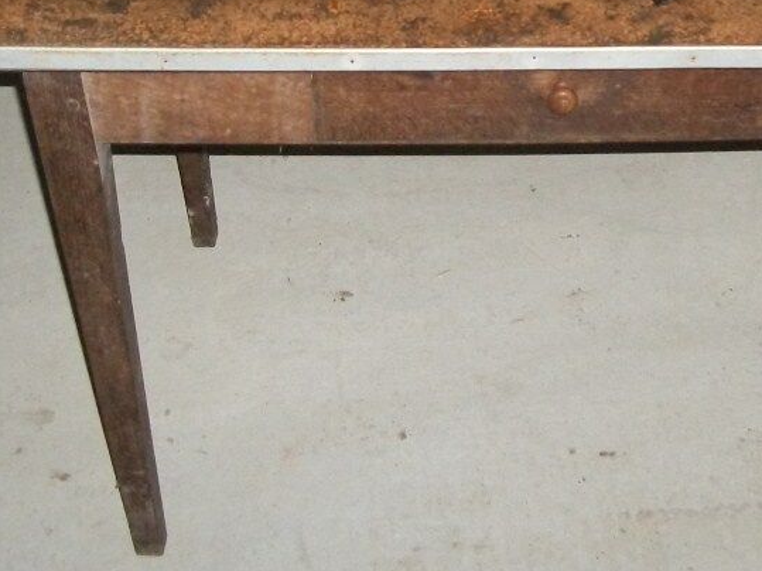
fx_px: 1673
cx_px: 563
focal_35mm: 76
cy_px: -16
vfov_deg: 18.8
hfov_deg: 25.4
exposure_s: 1/30
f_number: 2.9
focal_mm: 5.7
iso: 250
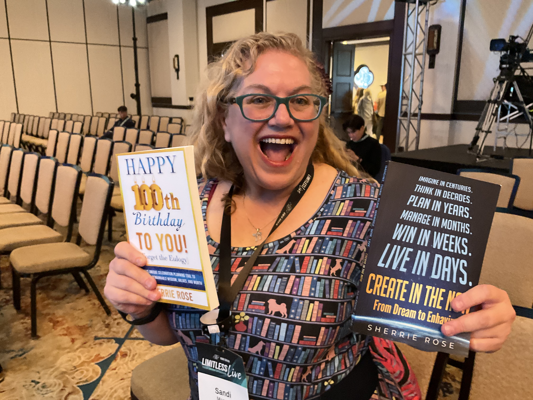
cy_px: 200
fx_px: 447
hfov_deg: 61.7
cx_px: 266
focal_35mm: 29
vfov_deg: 48.2
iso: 500
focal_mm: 3
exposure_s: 1/30
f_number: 1.8
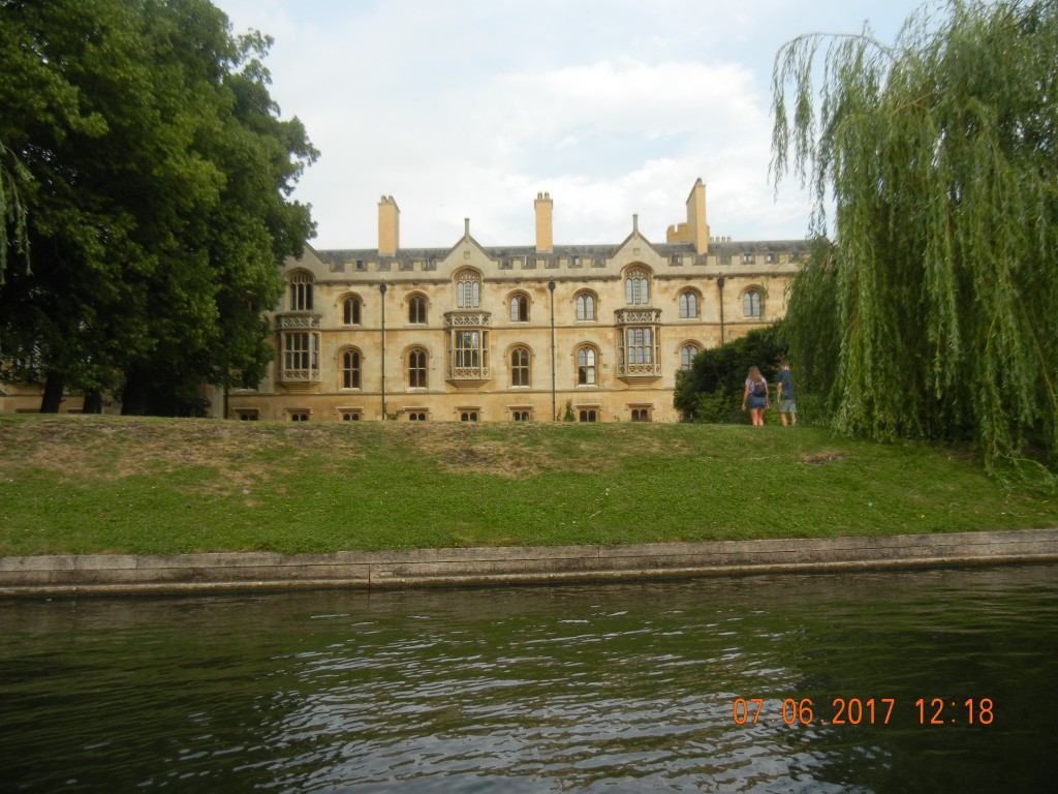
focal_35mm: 30
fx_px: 917
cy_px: 397
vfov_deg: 46.8
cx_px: 529
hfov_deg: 60.0
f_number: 3.5
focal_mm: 5.4
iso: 160
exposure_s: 1/578
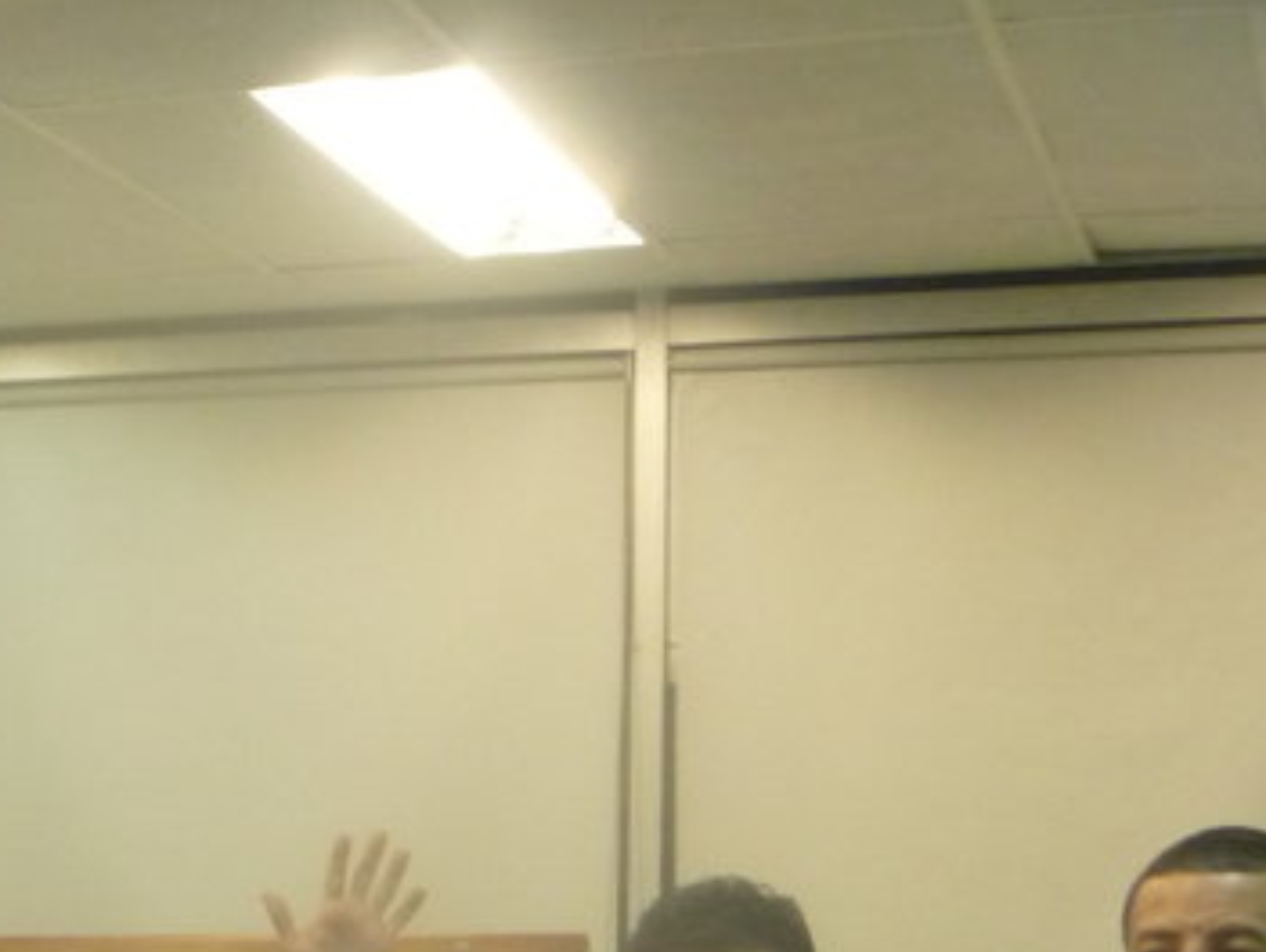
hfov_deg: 17.9
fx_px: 3734
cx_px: -397
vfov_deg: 14.0
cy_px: 1230
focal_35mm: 102
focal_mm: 6.3
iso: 320
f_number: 3.5
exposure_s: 1/30
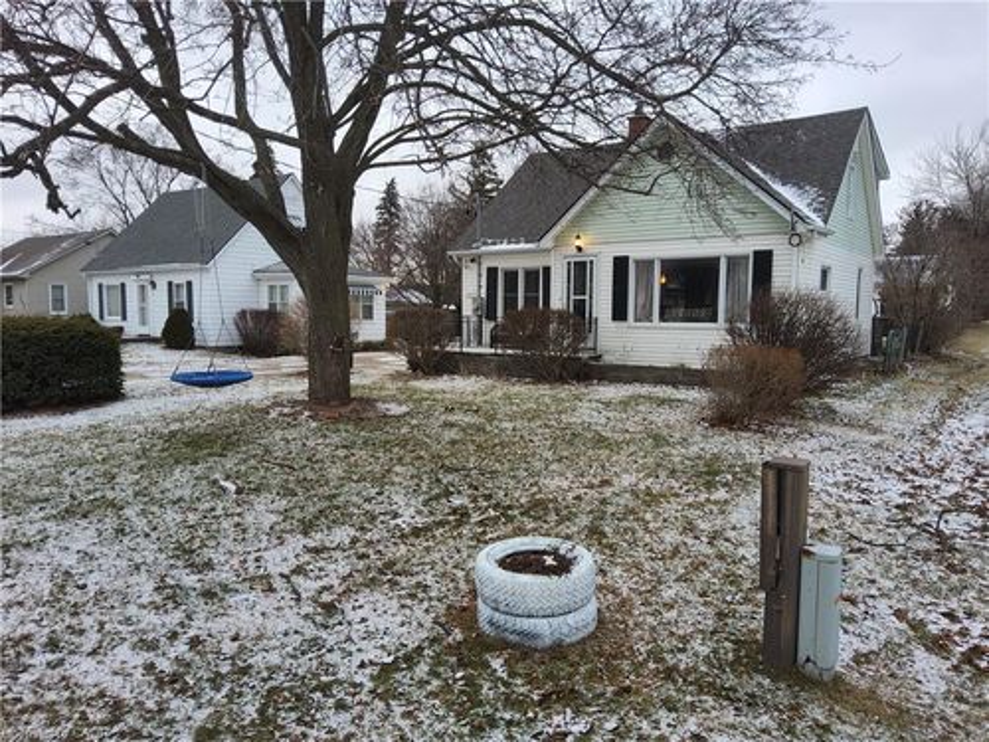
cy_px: 371
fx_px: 714
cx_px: 494
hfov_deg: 69.4
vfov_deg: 54.9
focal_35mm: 25
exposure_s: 1/109
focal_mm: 3.08
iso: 32
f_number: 2
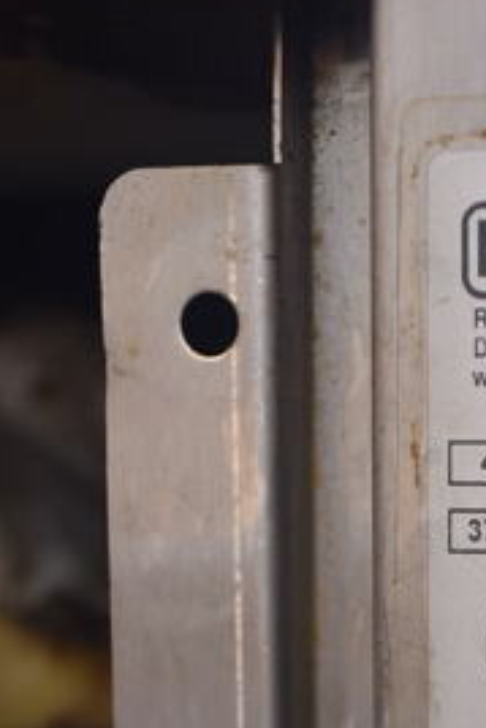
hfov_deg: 14.6
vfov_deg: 20.6
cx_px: 521
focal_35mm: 92
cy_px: 881
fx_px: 1860
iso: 180
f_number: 3.5
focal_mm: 18
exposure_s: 1/30
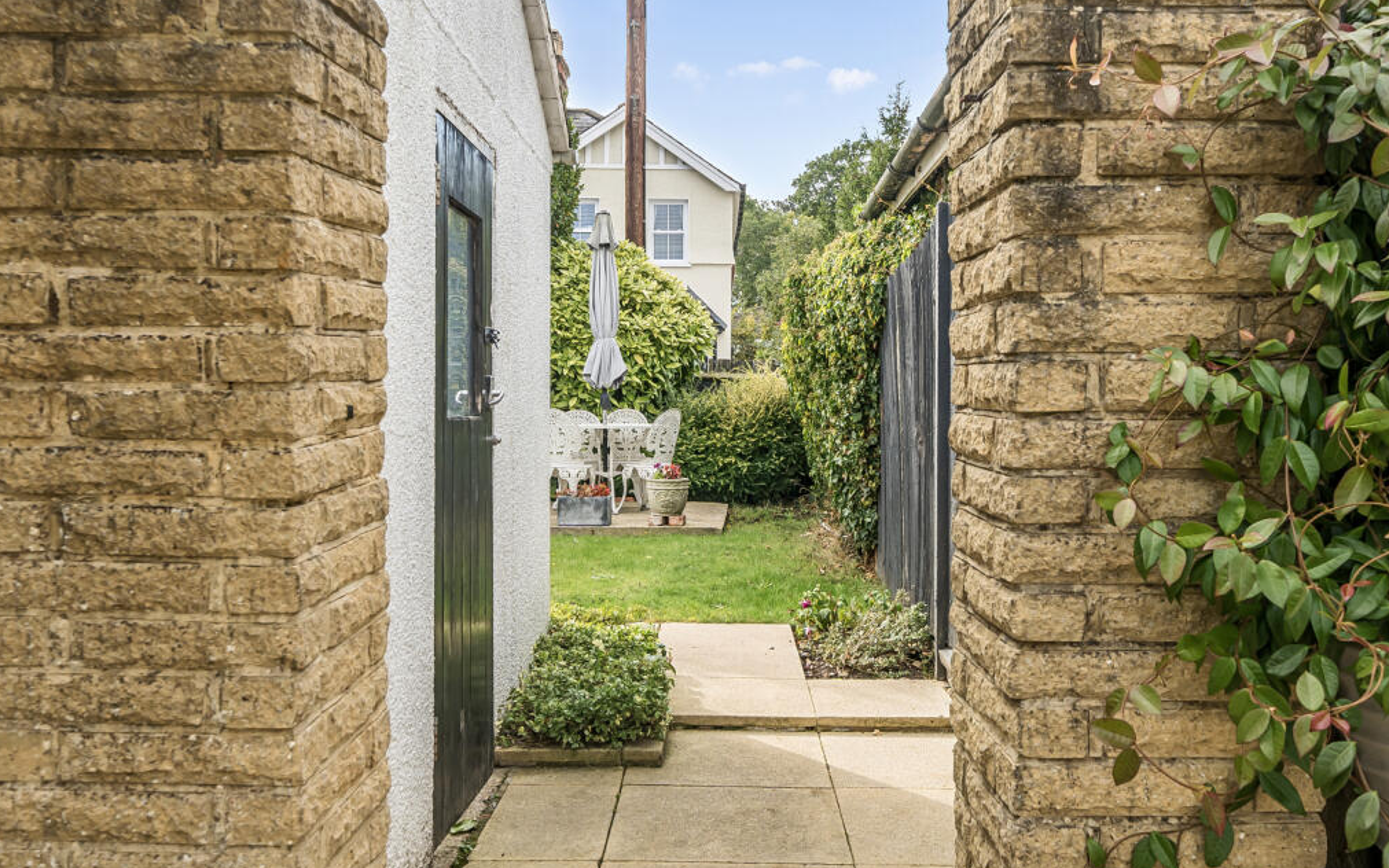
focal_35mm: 32
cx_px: 699
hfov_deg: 59.7
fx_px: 1211
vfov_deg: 39.4
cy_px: 410
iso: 400
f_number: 8
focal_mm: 21
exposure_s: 1/200
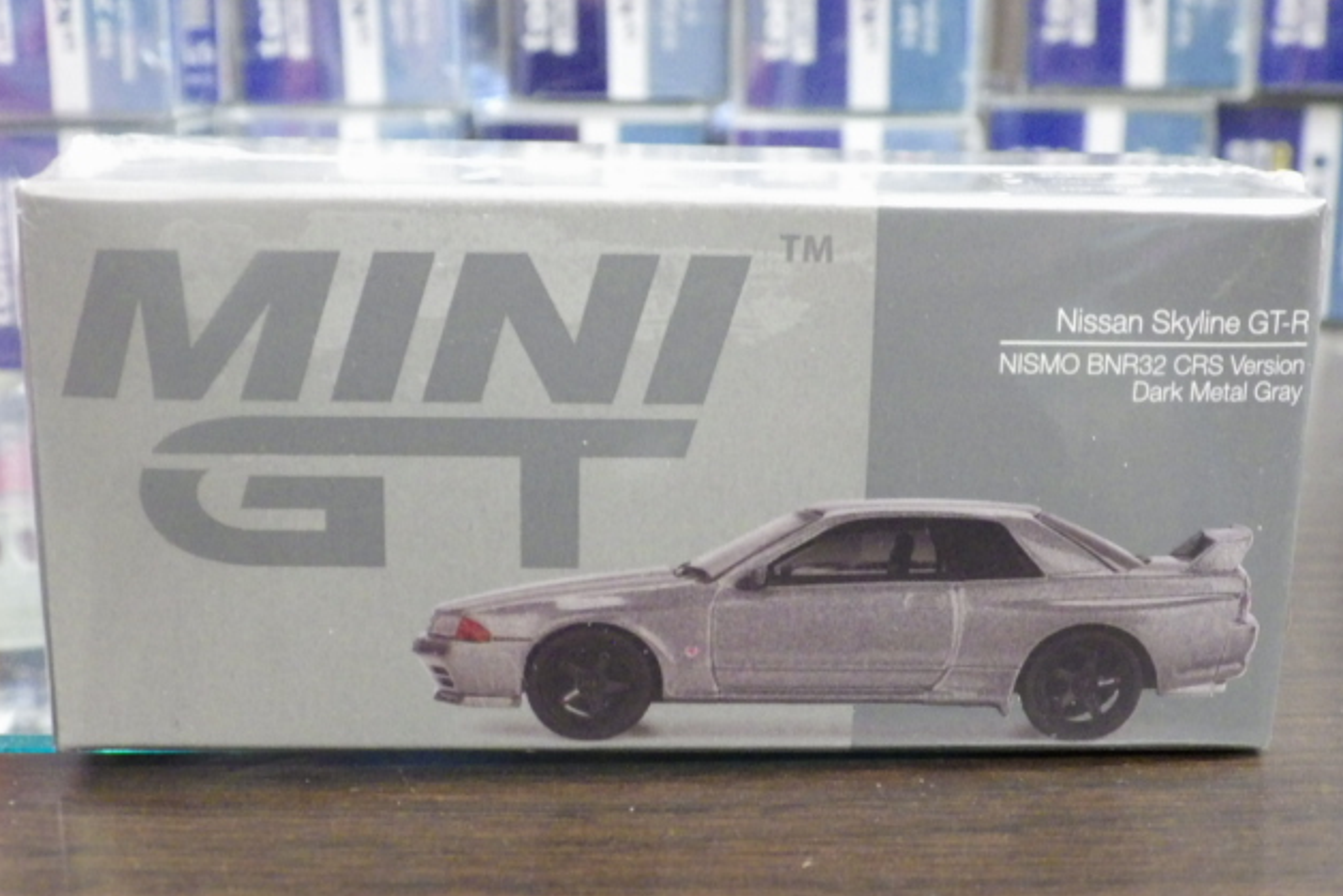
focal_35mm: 53
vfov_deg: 25.5
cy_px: 477
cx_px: 672
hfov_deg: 37.5
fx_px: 1978
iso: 1600
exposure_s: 1/25
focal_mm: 9
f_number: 3.8
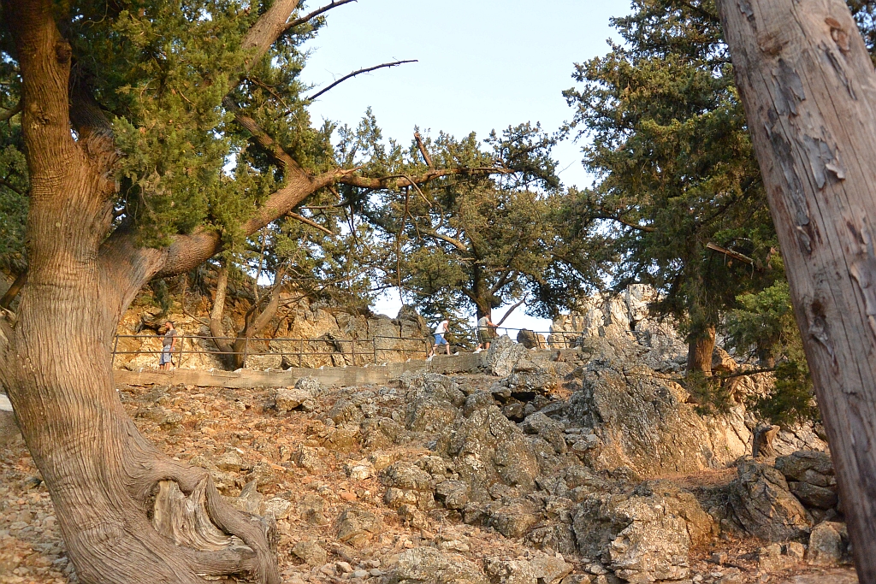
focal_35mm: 27
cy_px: 292
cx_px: 438
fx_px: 657
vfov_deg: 47.9
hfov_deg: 67.4
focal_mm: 10
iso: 360
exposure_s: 1/125
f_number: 3.5
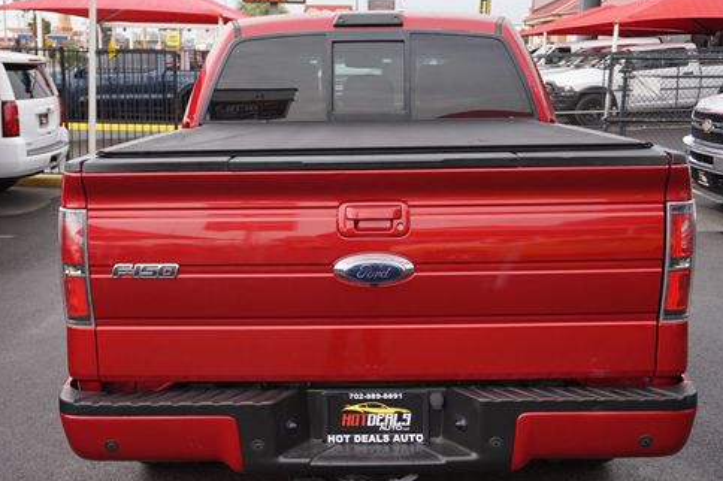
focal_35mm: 42
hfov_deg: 46.8
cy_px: 264
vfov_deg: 32.1
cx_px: 348
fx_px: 836
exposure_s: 1/160
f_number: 4
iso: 200
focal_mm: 21
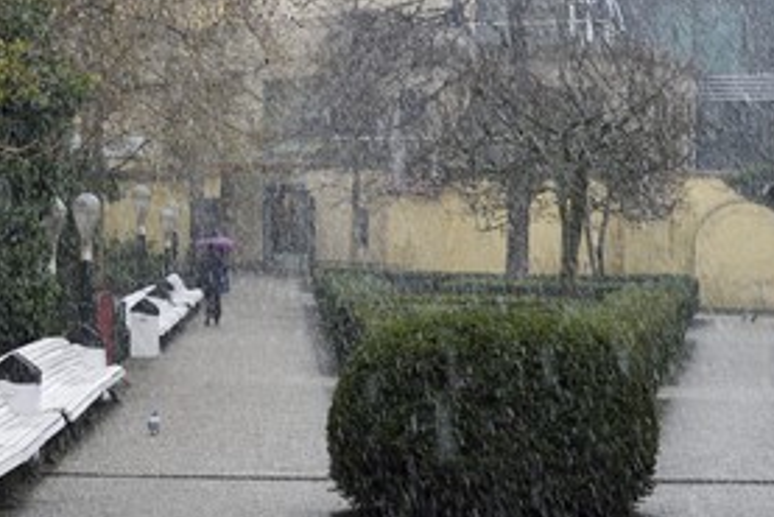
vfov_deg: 14.5
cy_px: 151
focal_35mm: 94
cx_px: 536
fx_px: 2022
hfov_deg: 21.6
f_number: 6.3
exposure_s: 1/80
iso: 800
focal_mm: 62
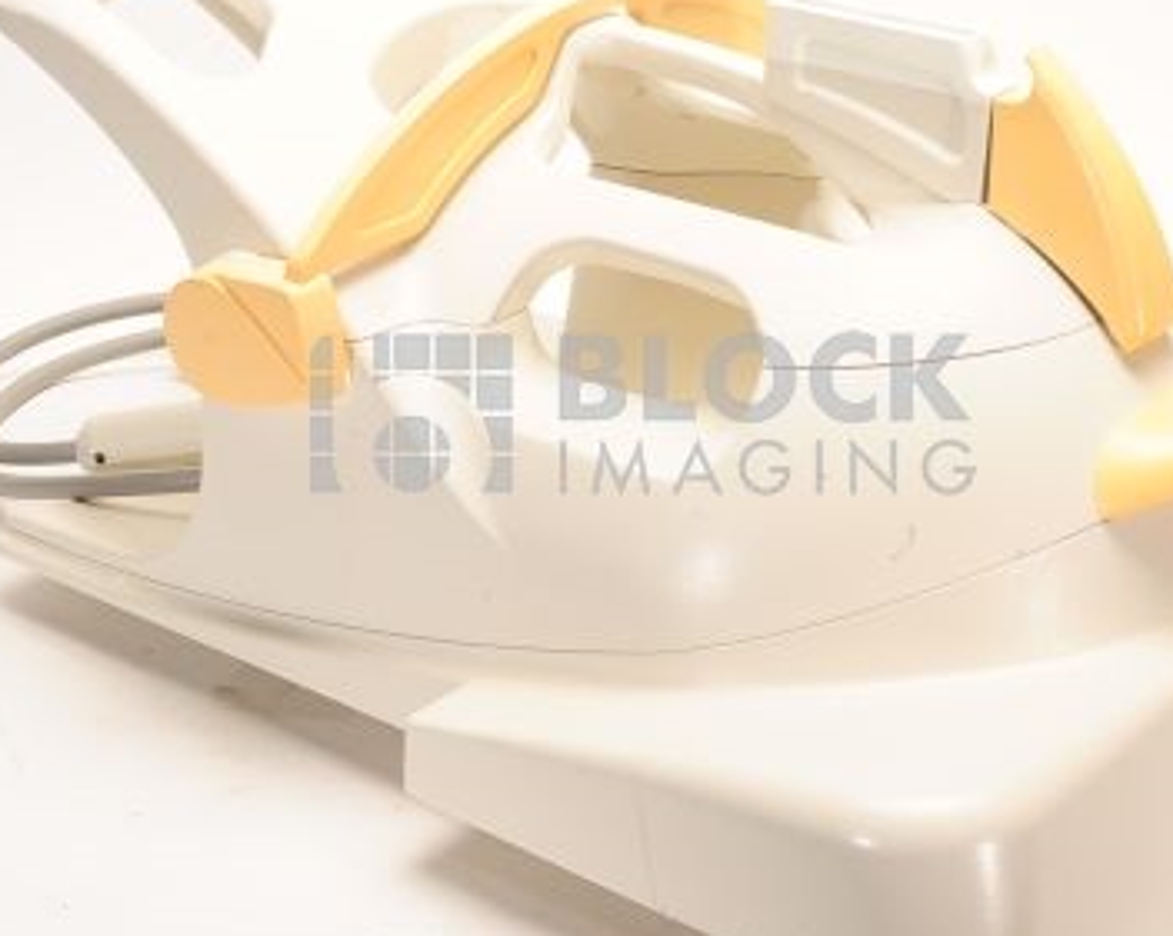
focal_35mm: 80
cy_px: 415
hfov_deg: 23.9
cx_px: 643
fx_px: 2775
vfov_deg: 19.1
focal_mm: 50
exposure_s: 1/125
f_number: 16
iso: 320
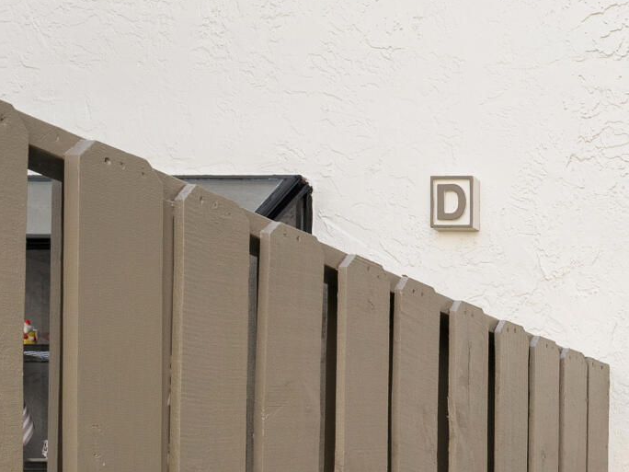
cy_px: 524
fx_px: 1072
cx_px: 1023
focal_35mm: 59
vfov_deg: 23.3
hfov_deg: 23.5
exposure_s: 1/160
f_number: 9
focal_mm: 14
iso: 400
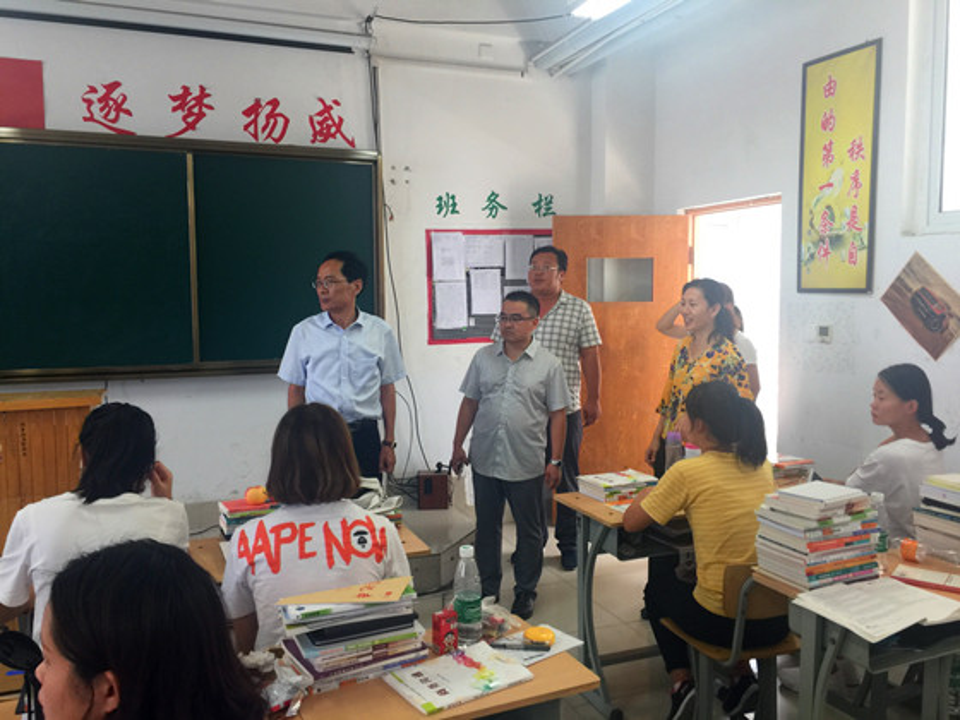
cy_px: 360
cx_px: 480
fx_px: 804
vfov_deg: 48.2
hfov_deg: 61.7
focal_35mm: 29
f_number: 2.2
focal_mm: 4.15
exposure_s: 1/33
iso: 32
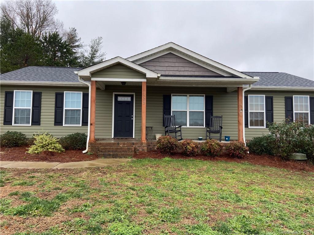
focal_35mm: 26
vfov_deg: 53.1
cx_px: 157
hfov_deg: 67.3
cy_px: 118
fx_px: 236
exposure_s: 1/204
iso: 32
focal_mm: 4.25
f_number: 1.8
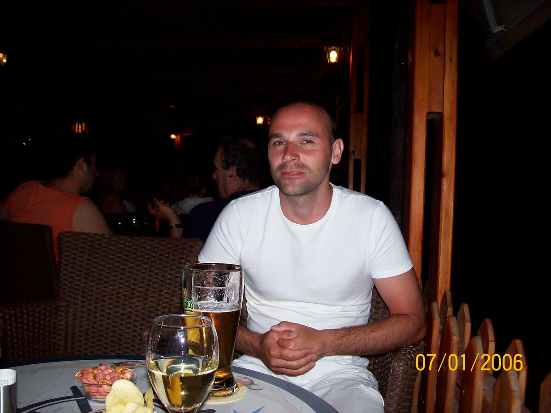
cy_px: 206
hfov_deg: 51.4
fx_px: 573
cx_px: 276
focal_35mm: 36
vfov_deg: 39.6
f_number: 2.7
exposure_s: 1/64
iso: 80
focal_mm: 6
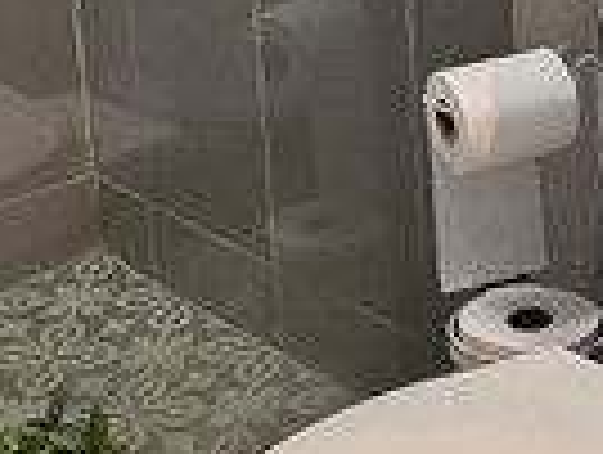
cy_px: -99
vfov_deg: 14.5
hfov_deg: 19.7
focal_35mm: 99
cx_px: 428
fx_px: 1728
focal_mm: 2.2
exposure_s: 1/60
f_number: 1.9
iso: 160
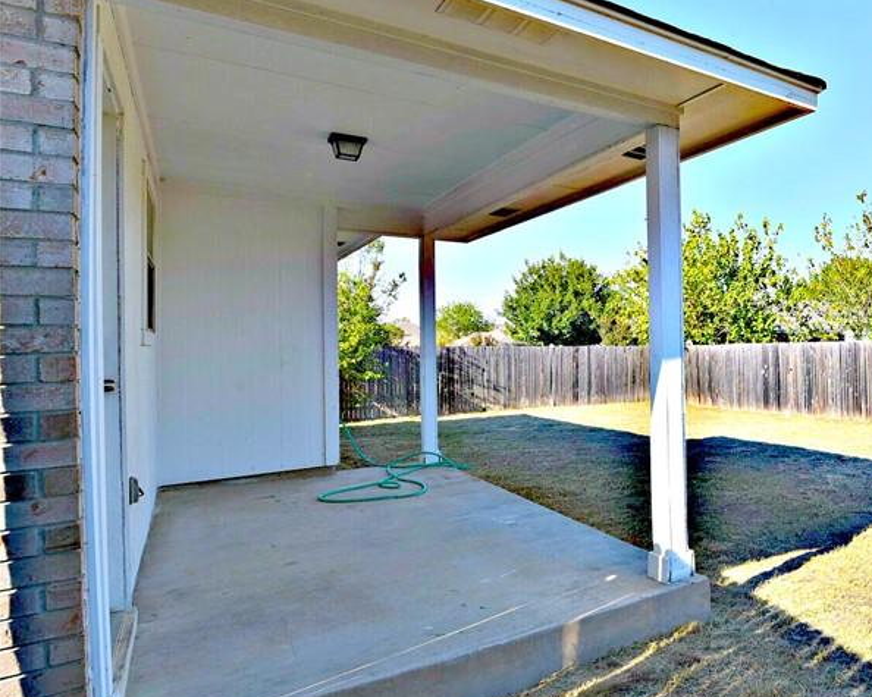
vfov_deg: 58.7
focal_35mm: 24
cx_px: 795
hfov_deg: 59.2
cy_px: 332
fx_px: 619
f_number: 10
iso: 200
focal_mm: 14
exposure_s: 1/400
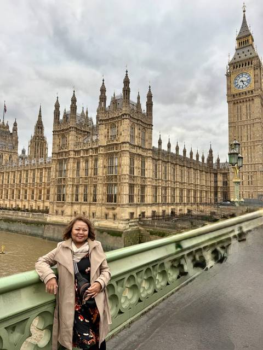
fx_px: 243
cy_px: 175
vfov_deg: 71.6
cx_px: 132
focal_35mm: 24
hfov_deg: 56.8
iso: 64
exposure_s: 1/121
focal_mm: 6.76
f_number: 1.78
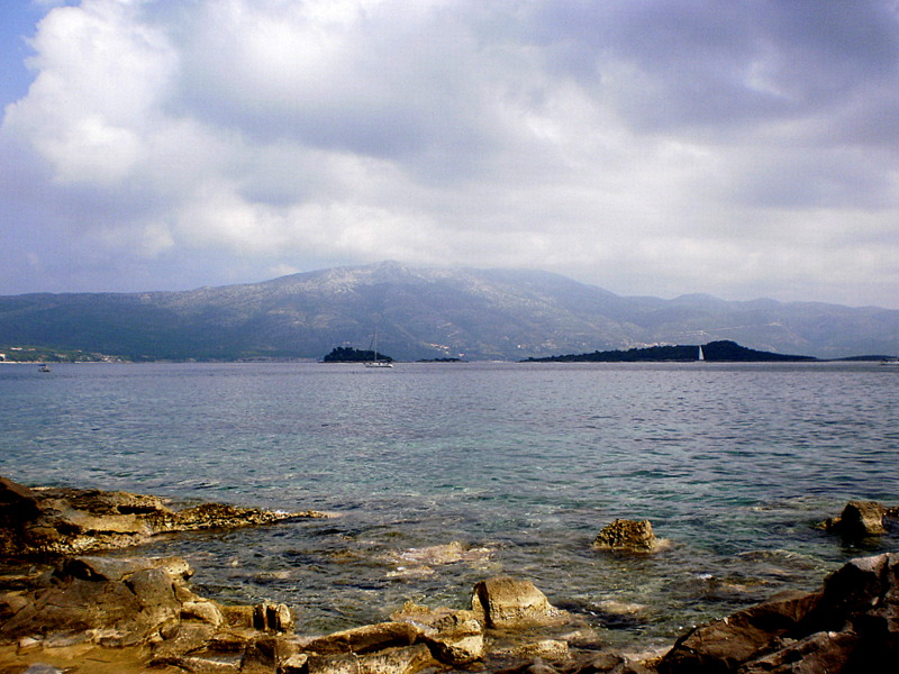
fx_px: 987
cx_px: 450
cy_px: 337
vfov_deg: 37.7
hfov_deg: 49.0
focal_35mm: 38
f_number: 4.6
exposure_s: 1/1250
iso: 100
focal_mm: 6.3
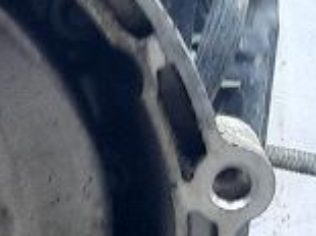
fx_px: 1770
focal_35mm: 194
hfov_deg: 10.0
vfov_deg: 7.6
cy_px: 191
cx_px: -67
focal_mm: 4.6
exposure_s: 1/33
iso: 400
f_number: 2
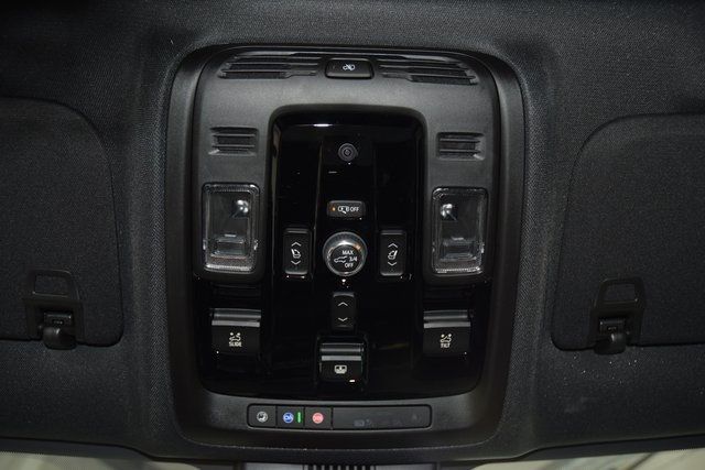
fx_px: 705
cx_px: 352
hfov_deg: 53.1
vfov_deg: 36.9
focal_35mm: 36
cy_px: 235
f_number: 3.8
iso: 900
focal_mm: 24
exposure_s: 1/40
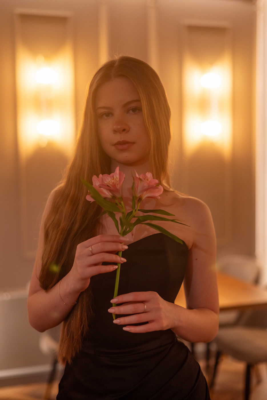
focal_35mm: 50
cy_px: 200
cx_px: 134
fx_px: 556
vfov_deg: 39.6
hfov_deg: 27.0
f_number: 2
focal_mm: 50
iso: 250
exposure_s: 1/200
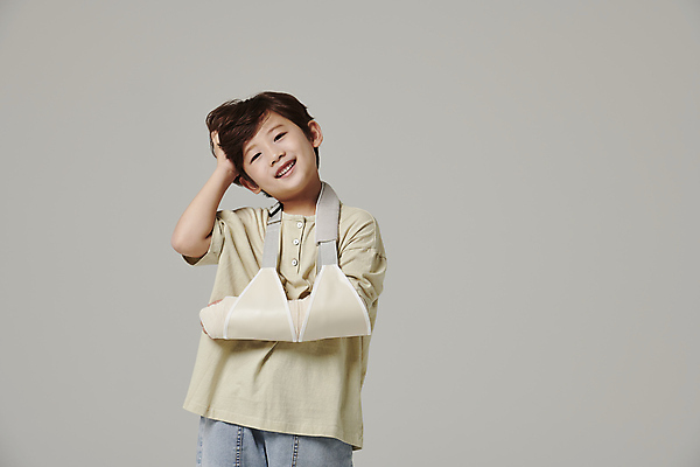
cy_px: 234
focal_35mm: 100
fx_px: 1944
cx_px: 350
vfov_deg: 13.7
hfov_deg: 20.4
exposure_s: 1/125
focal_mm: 100
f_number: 8
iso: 100
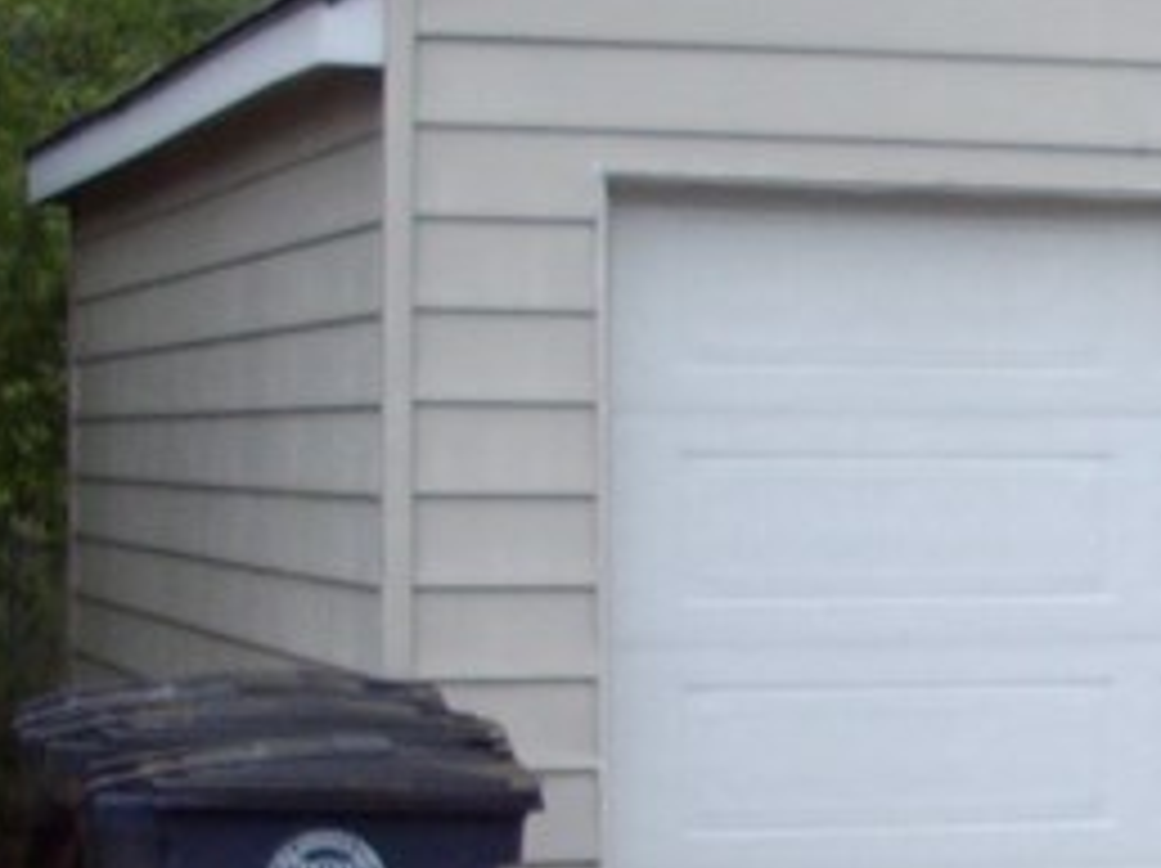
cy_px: 558
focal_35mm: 147
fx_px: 4926
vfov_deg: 10.1
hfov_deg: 12.6
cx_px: 1881
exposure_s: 1/250
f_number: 2.8
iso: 99
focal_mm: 6.2
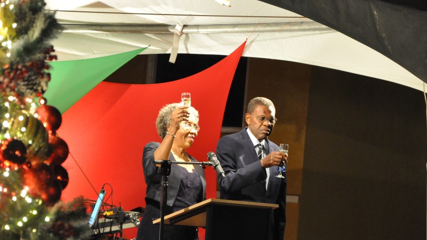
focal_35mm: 135
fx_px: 1523
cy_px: 138
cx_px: 215
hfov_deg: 16.0
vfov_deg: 9.0
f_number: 5.6
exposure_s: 1/15
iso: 3200
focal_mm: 85
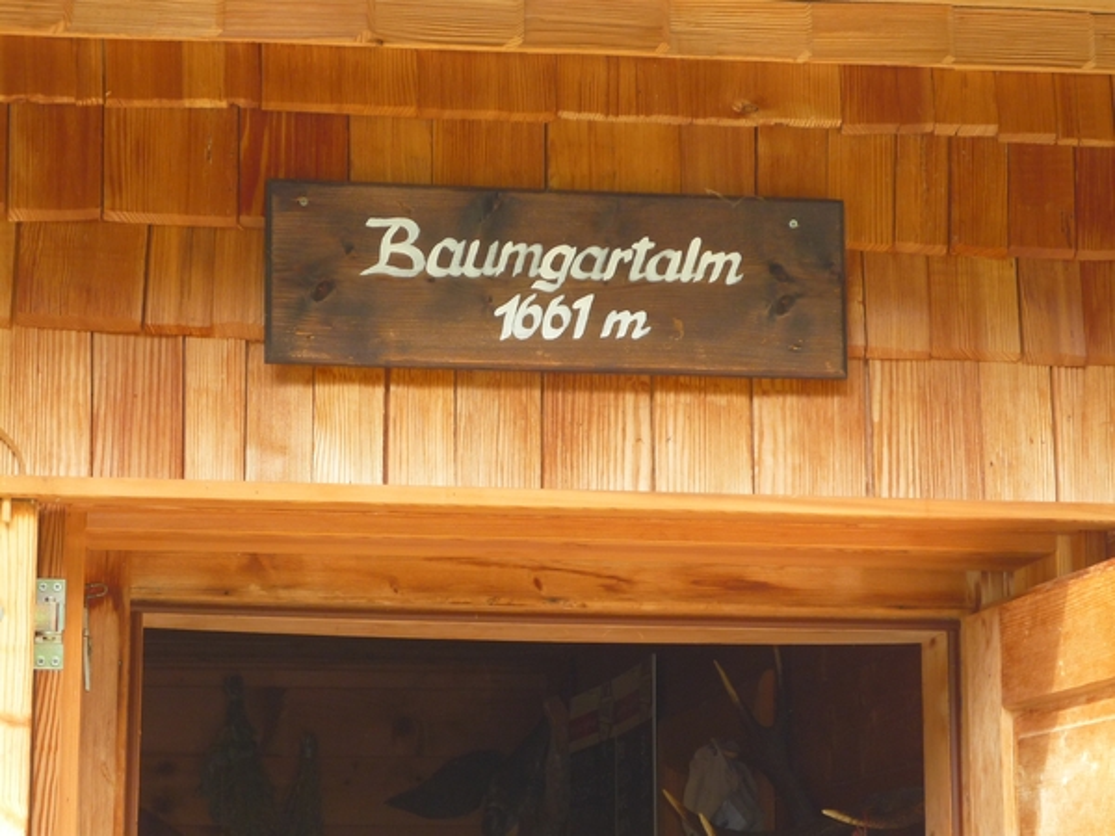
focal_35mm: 100
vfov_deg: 14.8
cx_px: 558
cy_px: 418
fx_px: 3221
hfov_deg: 19.6
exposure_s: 1/60
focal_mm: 16.5
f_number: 5.1
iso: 160
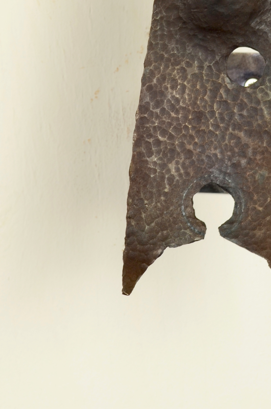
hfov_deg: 3.8
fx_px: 4076
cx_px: 209
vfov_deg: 5.7
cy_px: 122
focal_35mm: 359
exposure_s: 1/6
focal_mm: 85
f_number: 9
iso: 160
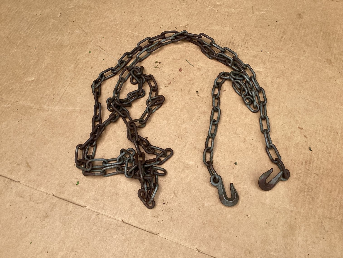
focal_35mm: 31
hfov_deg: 58.3
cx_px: 172
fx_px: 307
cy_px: 129
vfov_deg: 45.4
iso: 25
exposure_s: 1/491
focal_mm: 3.3
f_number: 2.4
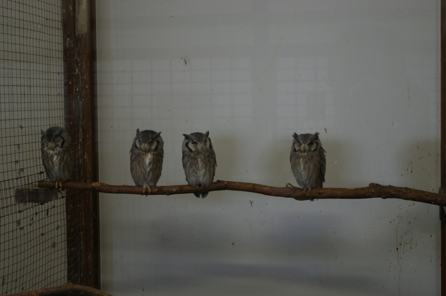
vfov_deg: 21.2
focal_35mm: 64
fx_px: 792
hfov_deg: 31.5
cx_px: 223
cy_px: 148
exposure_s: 1/80
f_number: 4.5
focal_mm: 42.5
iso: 800
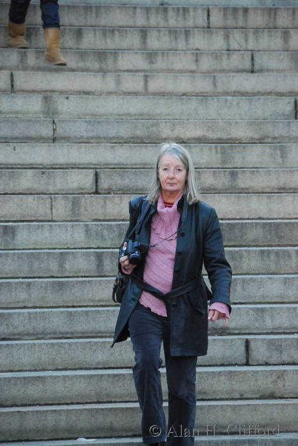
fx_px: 3717
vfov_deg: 6.9
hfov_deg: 4.6
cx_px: 149
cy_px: 223
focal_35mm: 300
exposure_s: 1/320
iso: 1600
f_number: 5.6
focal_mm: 200
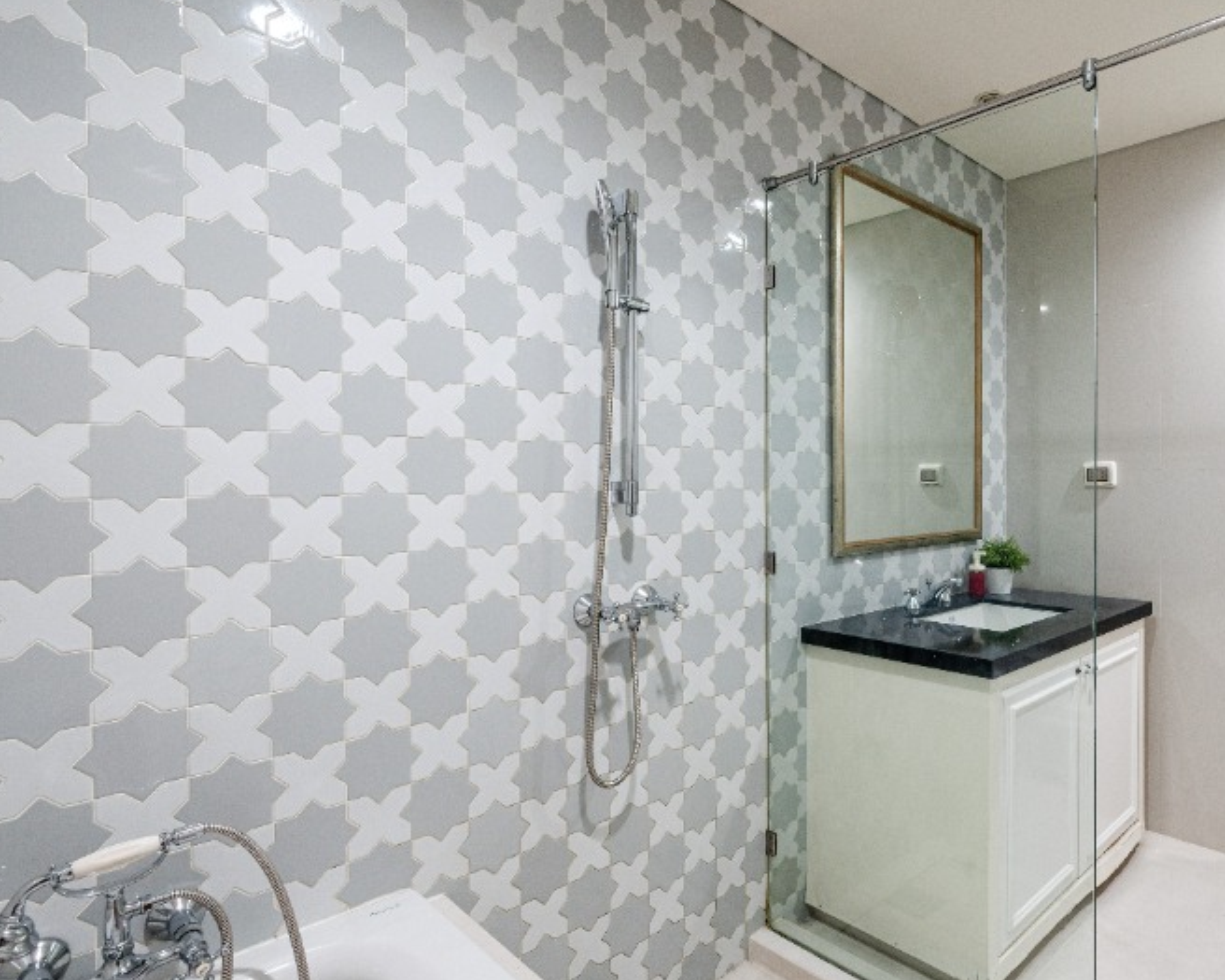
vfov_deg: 68.1
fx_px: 725
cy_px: 507
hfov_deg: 78.0
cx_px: 807
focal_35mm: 20
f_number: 5.6
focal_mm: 14
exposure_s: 1/30
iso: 500
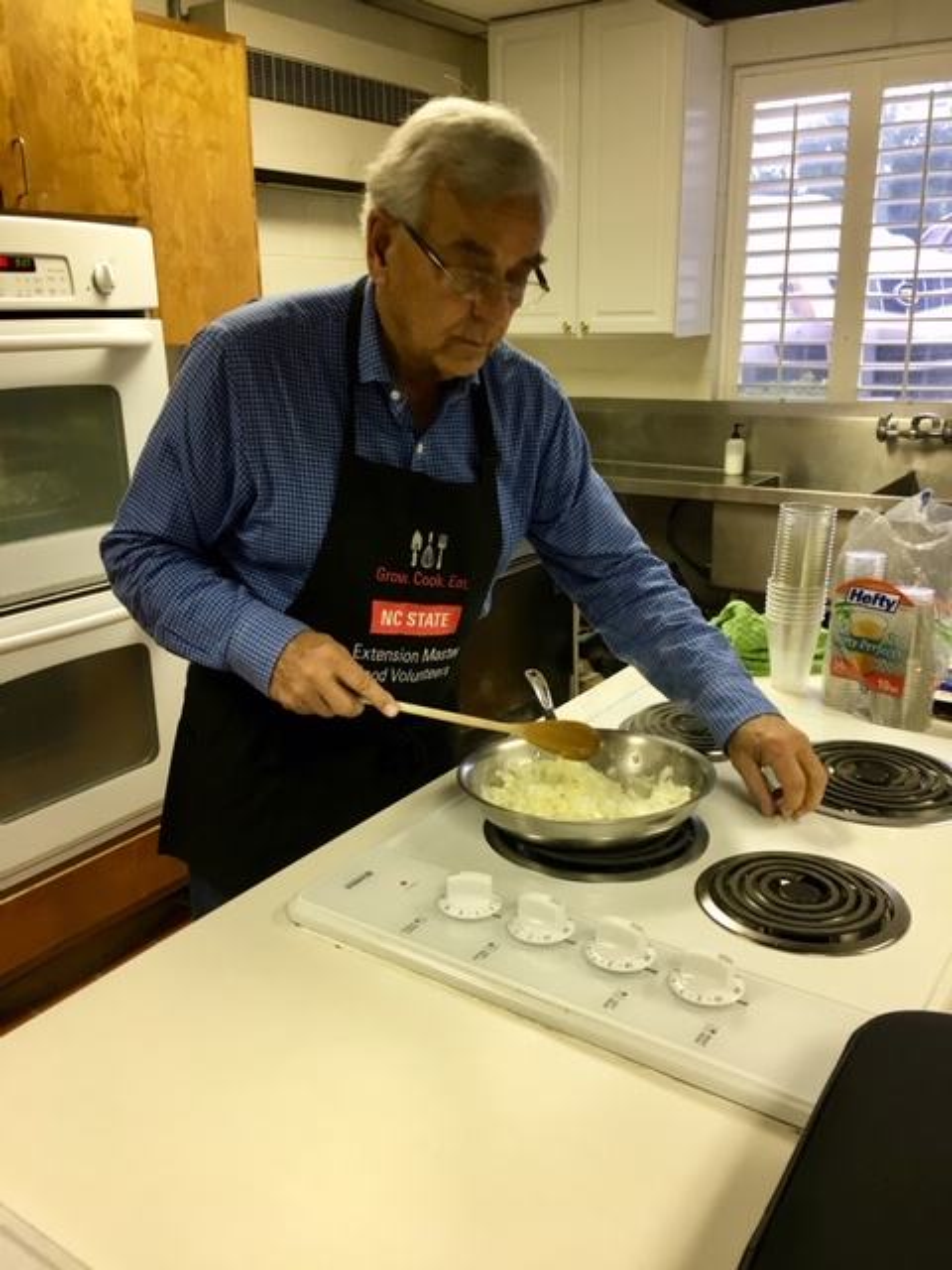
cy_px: 635
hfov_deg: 48.2
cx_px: 476
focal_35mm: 29
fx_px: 1063
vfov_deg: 61.7
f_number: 2.2
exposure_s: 1/30
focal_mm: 4.15
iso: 64
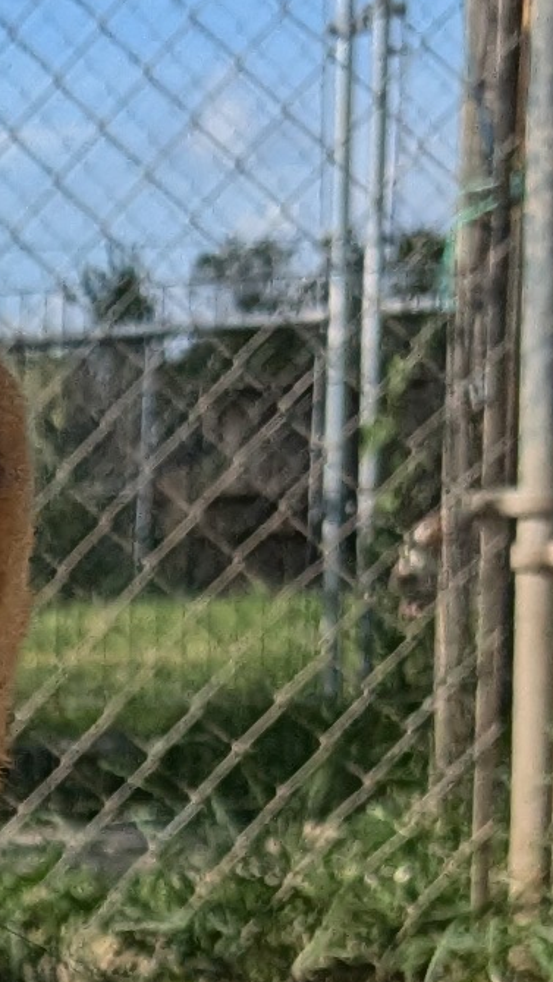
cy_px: 1895
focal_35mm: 177
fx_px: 4613
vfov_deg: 11.1
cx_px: -833
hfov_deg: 6.5
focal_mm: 4.38
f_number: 1.73
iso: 50
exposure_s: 1/3344
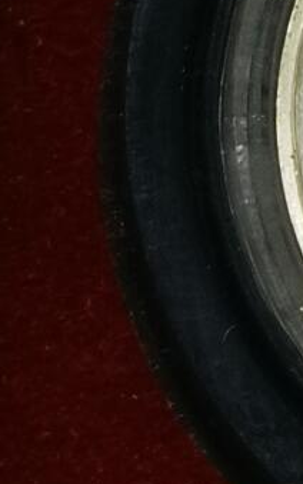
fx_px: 4530
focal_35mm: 343
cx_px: 690
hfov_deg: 3.8
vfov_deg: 6.1
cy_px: 53
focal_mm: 6.67
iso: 64
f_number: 1.9
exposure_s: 1/100
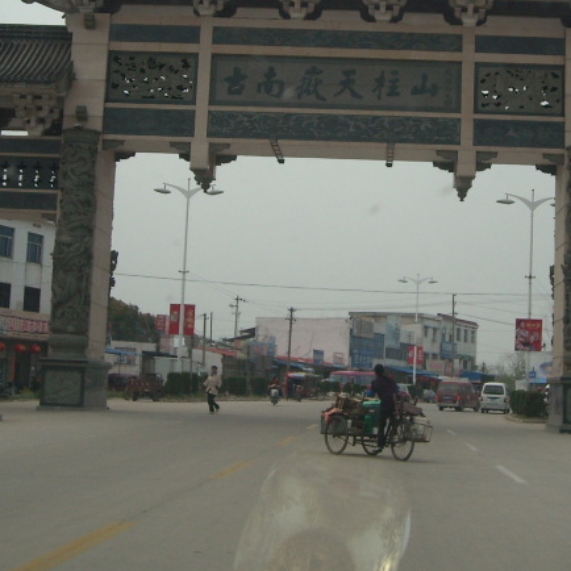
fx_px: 1362
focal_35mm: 73
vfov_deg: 23.4
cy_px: 143
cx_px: 376
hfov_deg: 23.6
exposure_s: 1/419
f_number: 5.6
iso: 64
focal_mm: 5.7
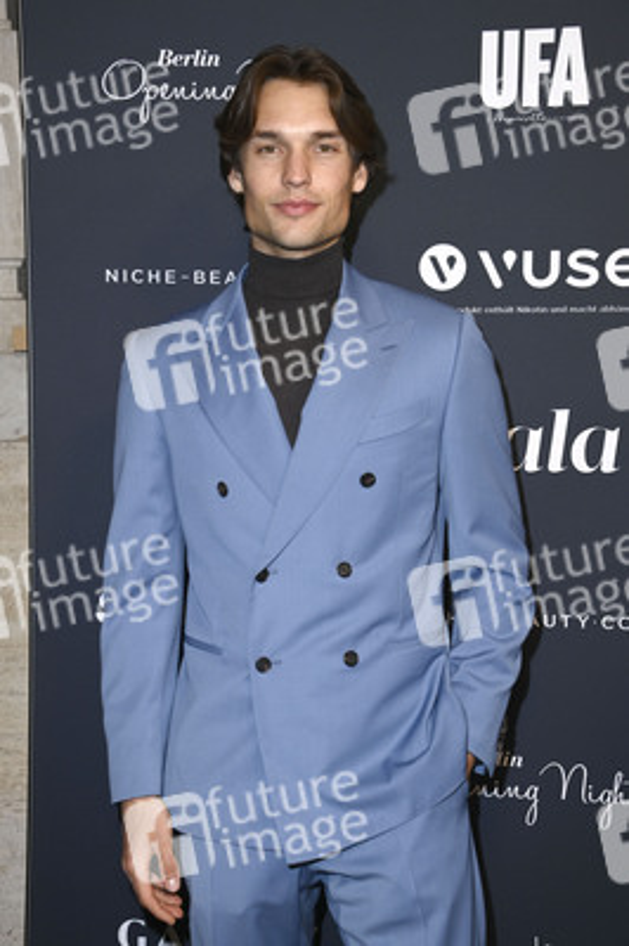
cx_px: 314
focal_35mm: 58
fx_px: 1523
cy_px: 473
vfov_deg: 34.5
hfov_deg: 23.3
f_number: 5.6
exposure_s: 1/250
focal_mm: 58
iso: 640
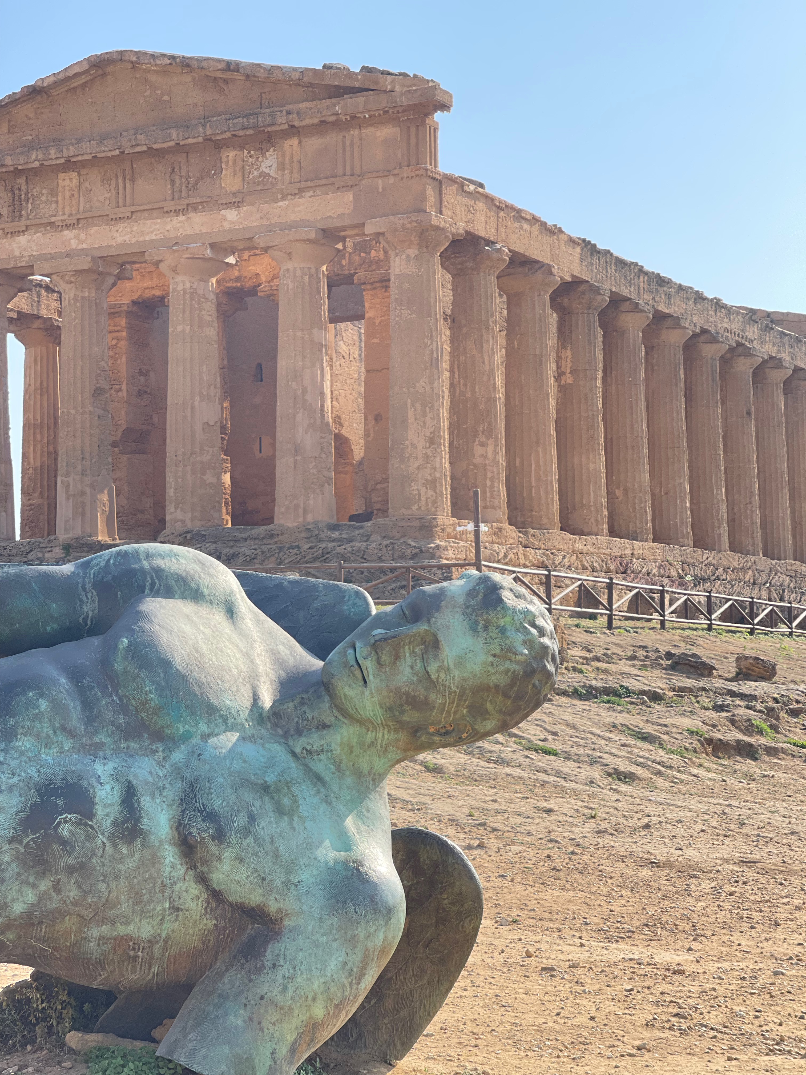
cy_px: 538
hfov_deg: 22.9
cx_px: 403
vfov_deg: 30.3
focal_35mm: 64
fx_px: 1987
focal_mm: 7.5
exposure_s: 1/769
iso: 32
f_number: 2.2
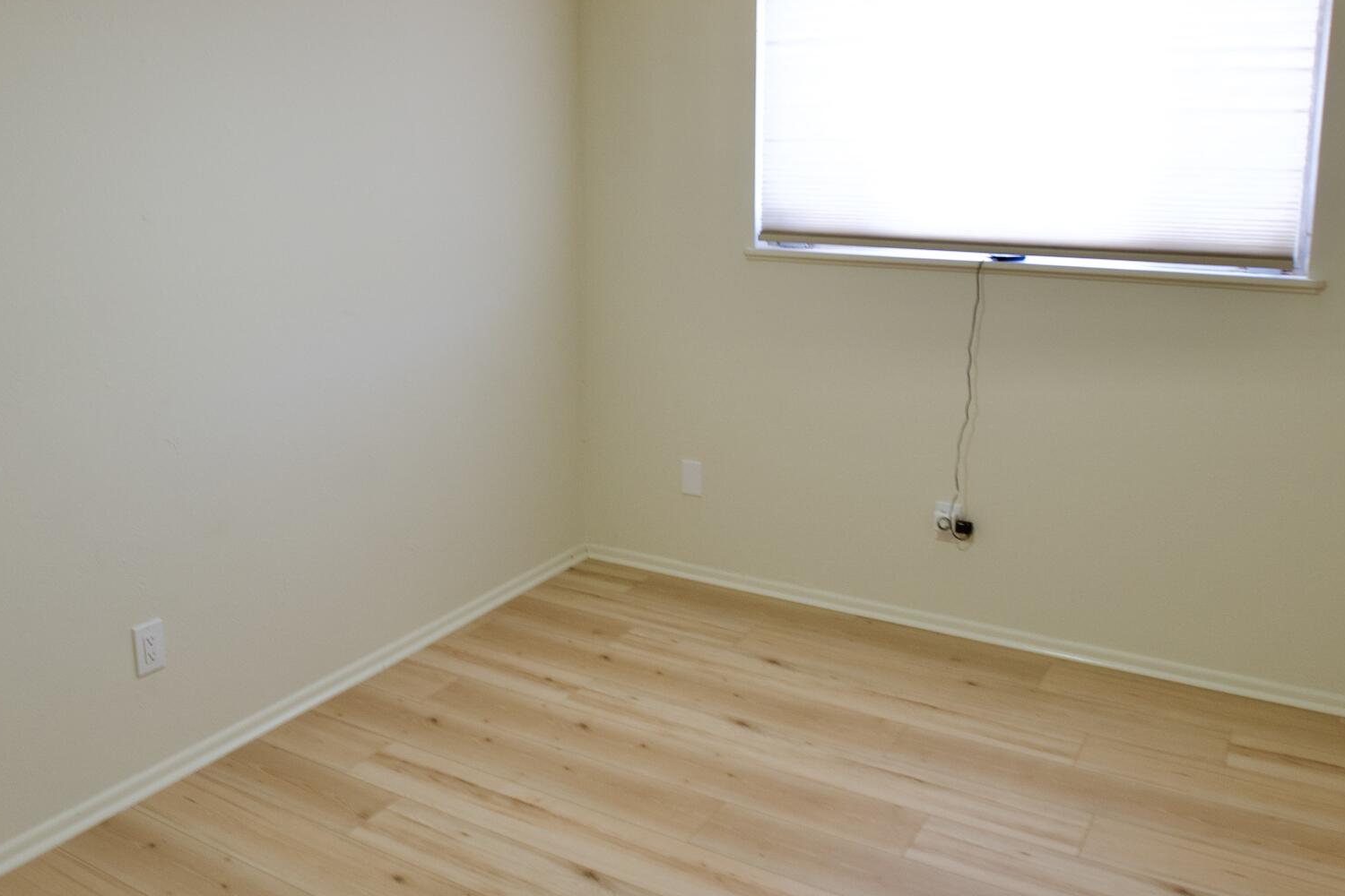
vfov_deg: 43.5
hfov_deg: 61.9
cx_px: 630
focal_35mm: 30
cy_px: 373
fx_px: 1121
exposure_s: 1/30
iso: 250
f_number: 3.5
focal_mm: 10
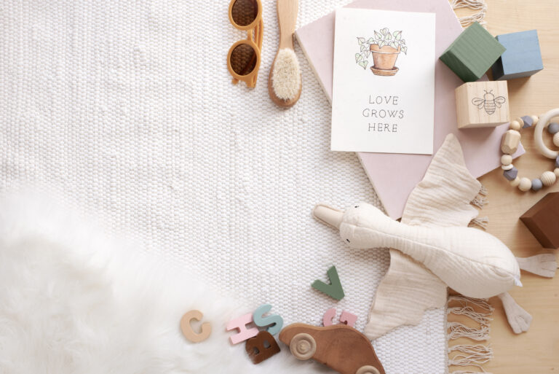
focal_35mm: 50
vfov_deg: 27.0
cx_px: 280
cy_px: 187
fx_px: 777
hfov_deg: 39.6
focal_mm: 50
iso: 100
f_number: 16
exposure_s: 1/15
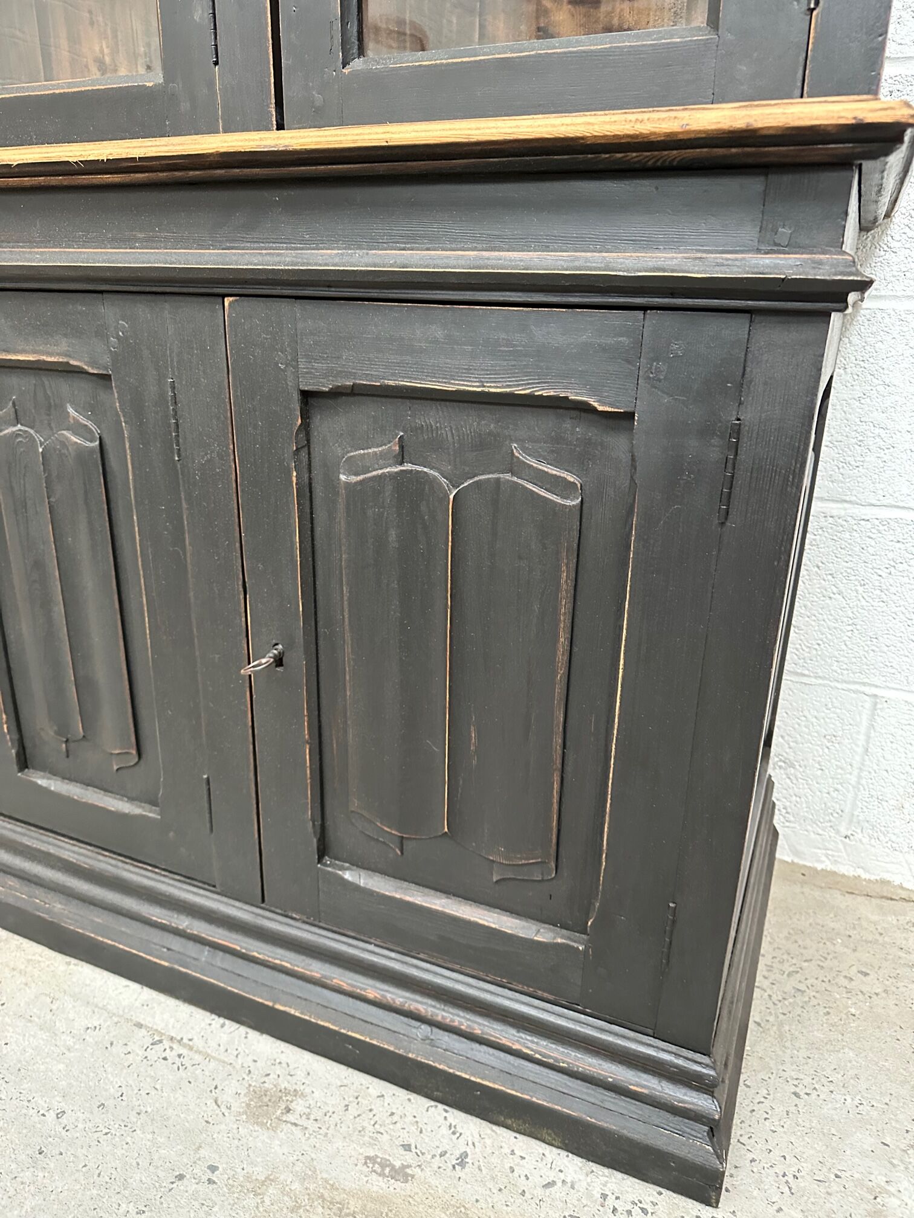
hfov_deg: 56.8
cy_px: 609
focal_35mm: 24
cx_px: 457
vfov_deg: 71.6
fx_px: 845
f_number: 1.78
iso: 640
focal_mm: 6.86
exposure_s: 1/60
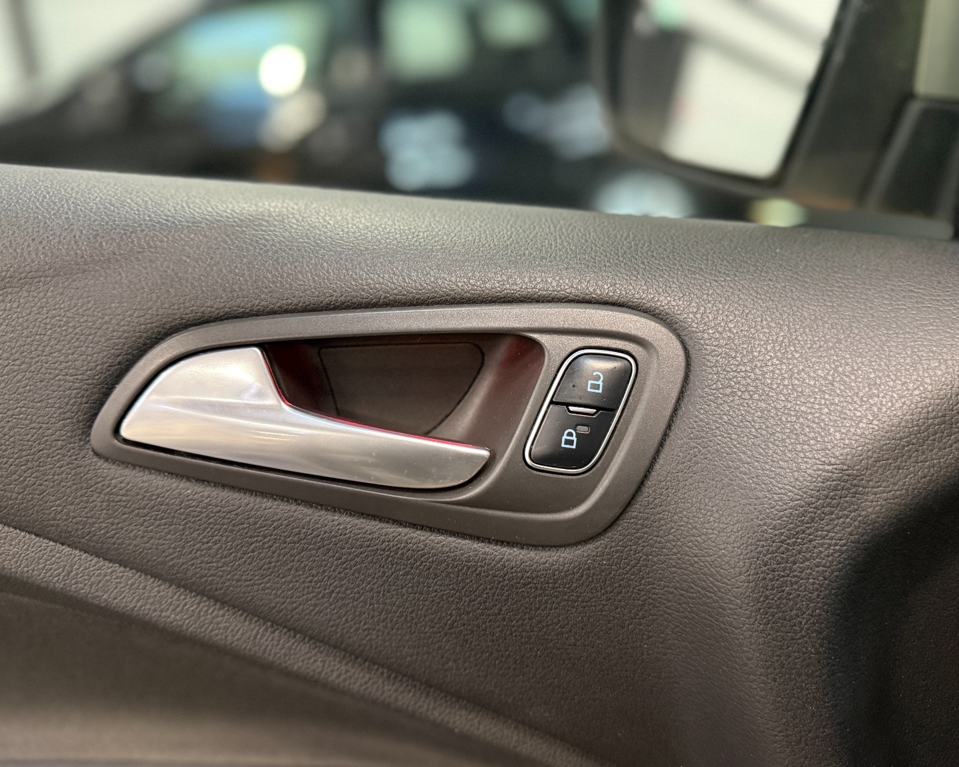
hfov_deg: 66.0
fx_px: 738
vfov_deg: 54.9
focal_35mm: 26
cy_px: 397
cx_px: 507
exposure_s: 1/33
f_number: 1.78
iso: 800
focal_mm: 6.76
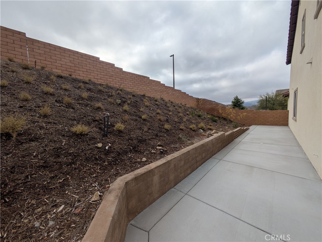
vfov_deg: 85.7
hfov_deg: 102.0
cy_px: 121
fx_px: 130
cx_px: 161
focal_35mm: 14
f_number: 2.2
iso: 50
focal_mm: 1.83
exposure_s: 1/2674
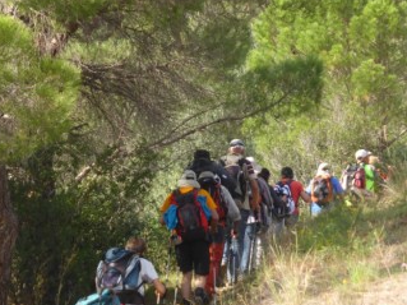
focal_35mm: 276
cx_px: 196
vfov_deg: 5.4
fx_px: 3244
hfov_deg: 7.2
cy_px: 175
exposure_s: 1/125
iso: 100
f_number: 5.4
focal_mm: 31.3
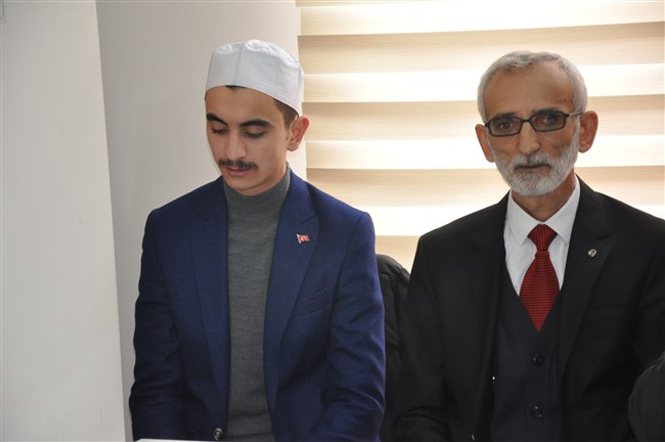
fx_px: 2353
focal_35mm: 128
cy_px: 221
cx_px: 332
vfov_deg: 10.7
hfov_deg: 16.1
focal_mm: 85
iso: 1250
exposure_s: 1/80
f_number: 5.6
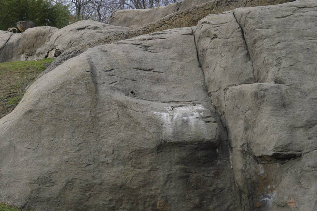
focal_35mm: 104
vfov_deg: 13.1
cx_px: 58
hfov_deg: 19.4
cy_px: 73
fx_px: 916
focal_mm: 38
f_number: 4.5
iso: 400
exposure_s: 1/1000
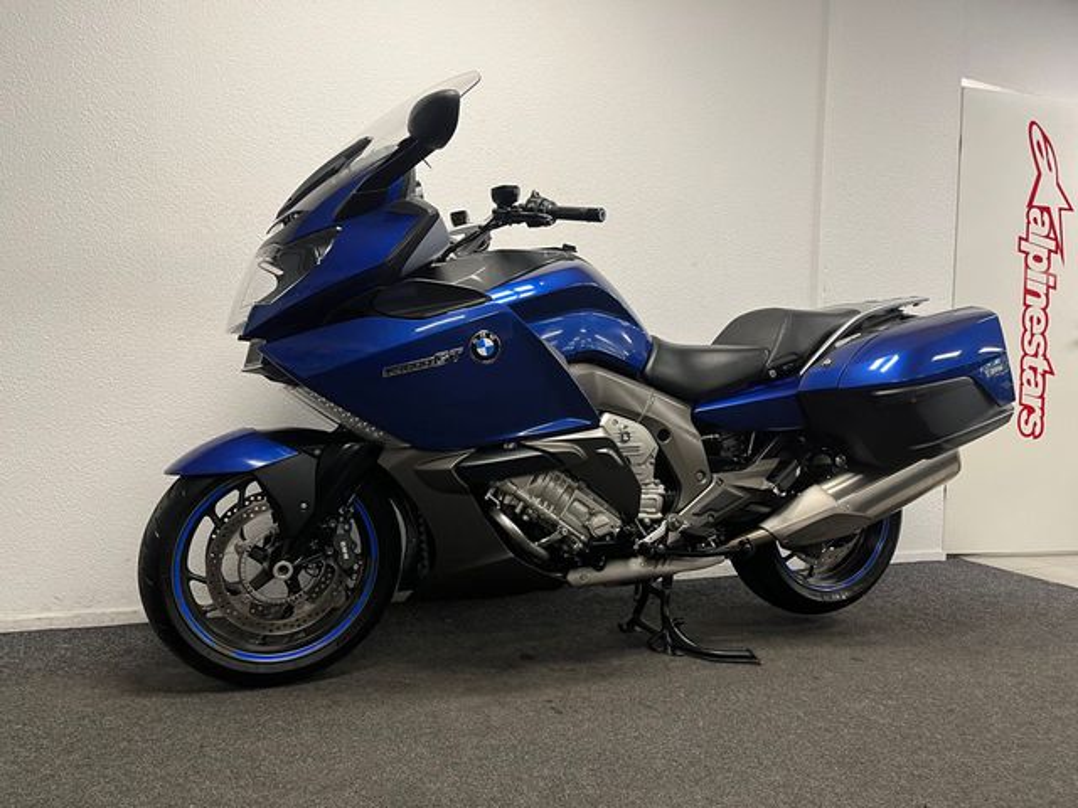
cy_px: 404
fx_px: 810
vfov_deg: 53.1
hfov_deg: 67.3
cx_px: 539
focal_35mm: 26
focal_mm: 5.1
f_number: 1.6
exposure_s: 1/50
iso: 80
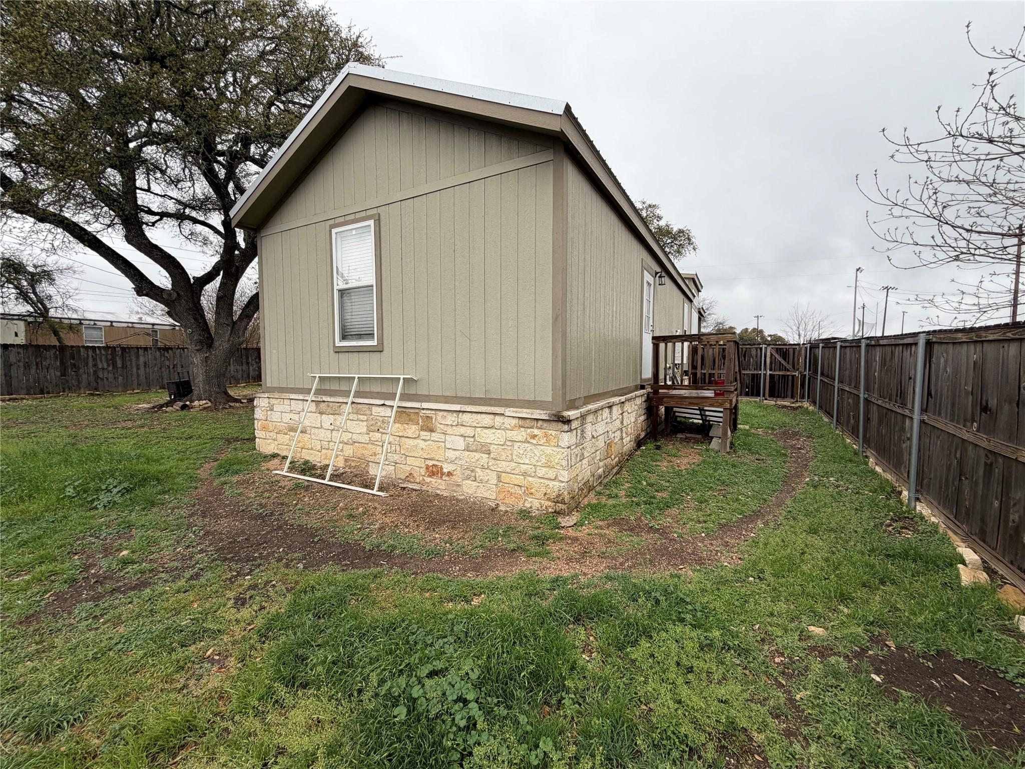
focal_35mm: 14
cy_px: 384
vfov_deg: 85.7
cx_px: 512
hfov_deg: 102.1
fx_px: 415
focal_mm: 2.22
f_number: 2.2
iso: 64
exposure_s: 1/430
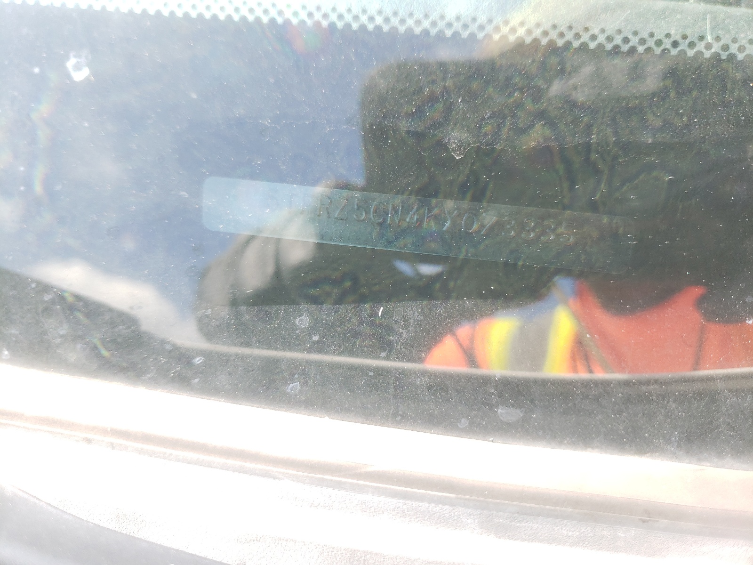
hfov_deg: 67.3
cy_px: 282
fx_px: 566
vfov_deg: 53.1
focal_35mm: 26
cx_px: 376
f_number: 1.5
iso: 50
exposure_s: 1/156
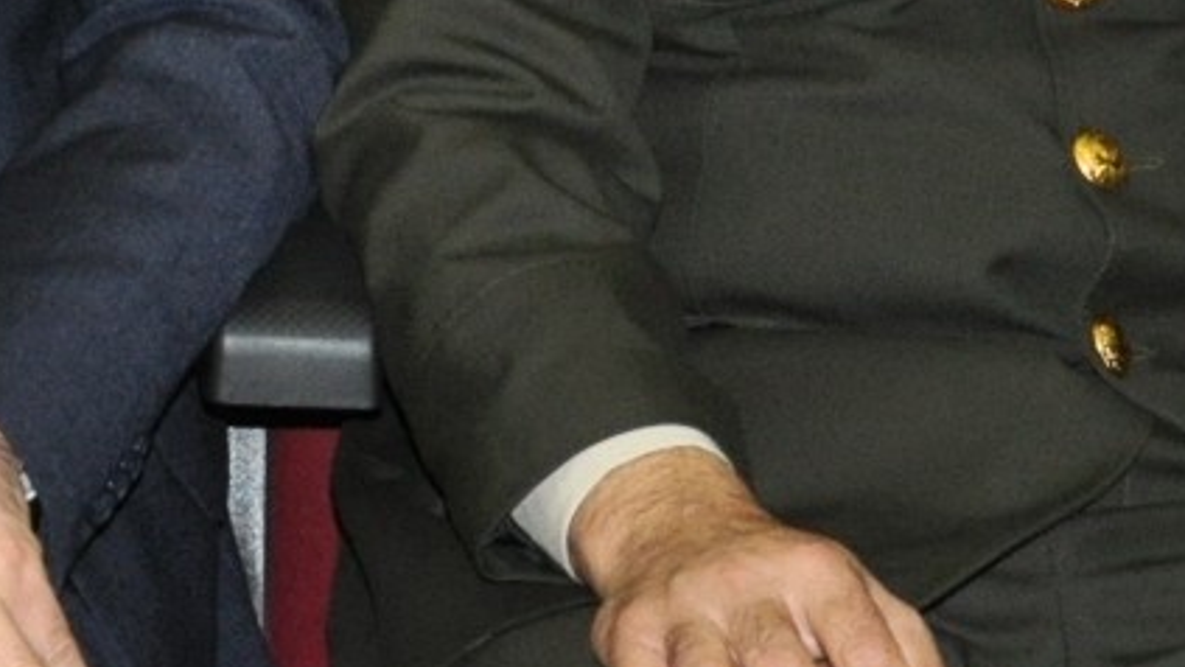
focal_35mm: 207
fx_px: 6505
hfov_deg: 9.9
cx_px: -824
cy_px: -569
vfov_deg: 5.8
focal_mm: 26
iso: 800
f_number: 4
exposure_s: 1/60
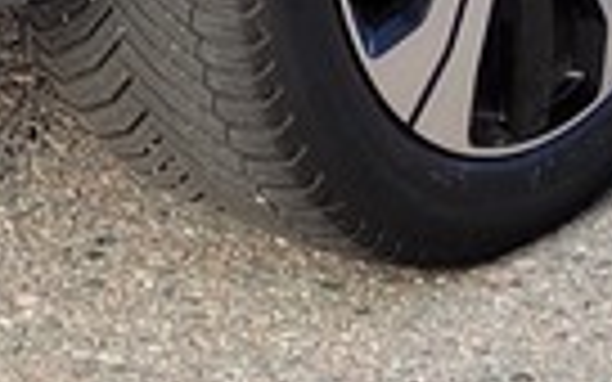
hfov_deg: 9.2
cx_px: 223
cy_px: -939
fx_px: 3819
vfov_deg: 5.3
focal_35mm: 229
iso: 100
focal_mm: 5.52
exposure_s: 1/202
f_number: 1.9
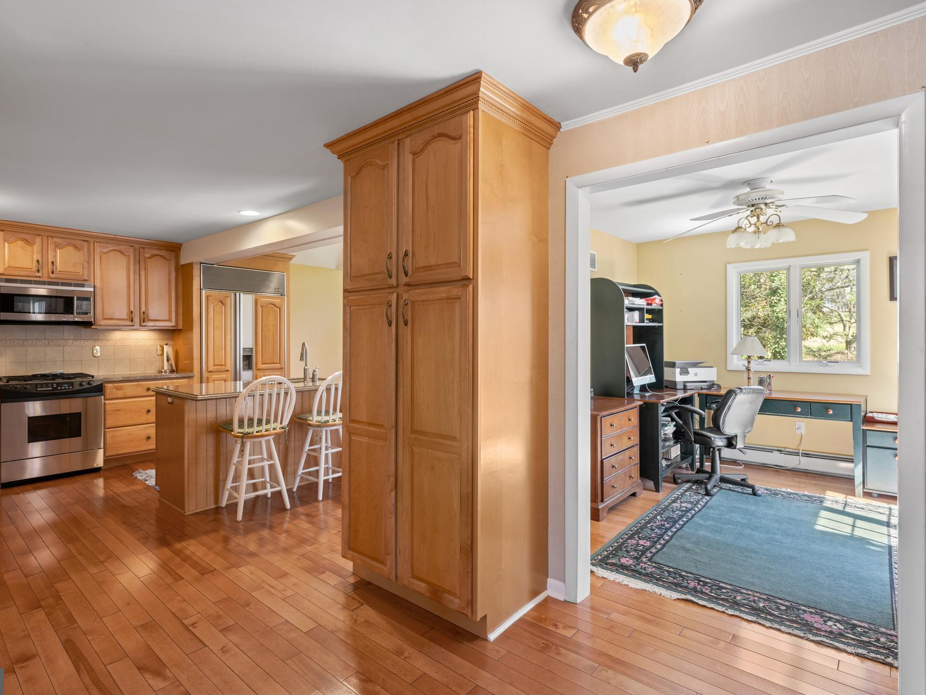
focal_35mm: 19
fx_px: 497
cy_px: 345
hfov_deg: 85.8
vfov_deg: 69.9
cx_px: 428
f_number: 7.1
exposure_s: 1/3
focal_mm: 16.5
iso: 400
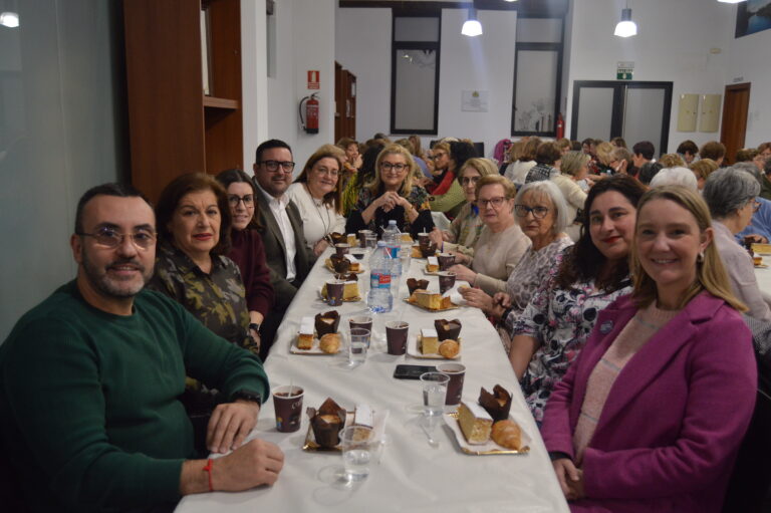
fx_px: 706
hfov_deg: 57.3
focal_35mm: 33
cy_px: 256
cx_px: 386
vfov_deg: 39.9
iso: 900
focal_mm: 22
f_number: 3.5
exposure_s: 1/60
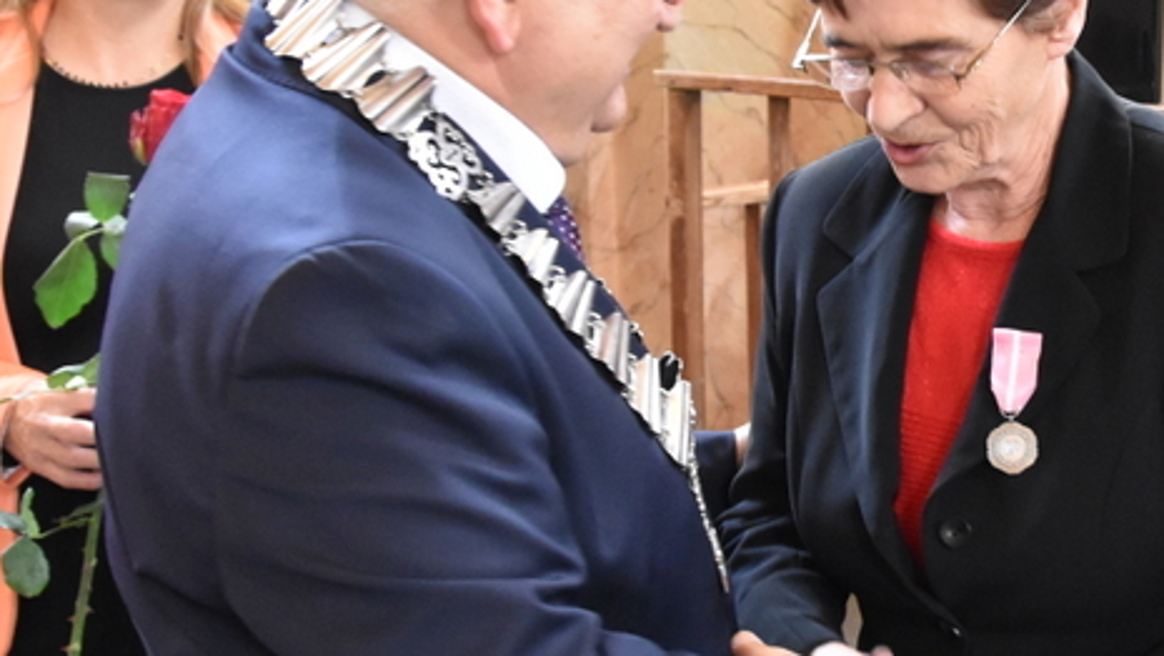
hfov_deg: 27.3
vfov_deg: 16.5
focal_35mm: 73
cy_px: 438
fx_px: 2254
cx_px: 1161
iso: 2500
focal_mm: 18
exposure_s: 1/30
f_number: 3.5
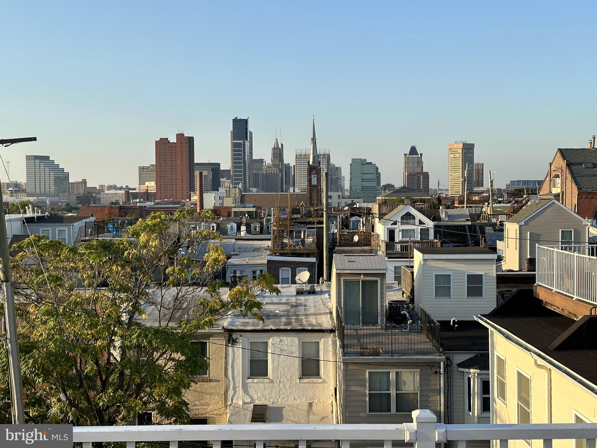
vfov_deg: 30.3
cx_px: 298
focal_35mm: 48
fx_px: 828
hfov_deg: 39.7
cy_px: 224
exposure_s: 1/1565
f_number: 1.78
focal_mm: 6.86
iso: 64
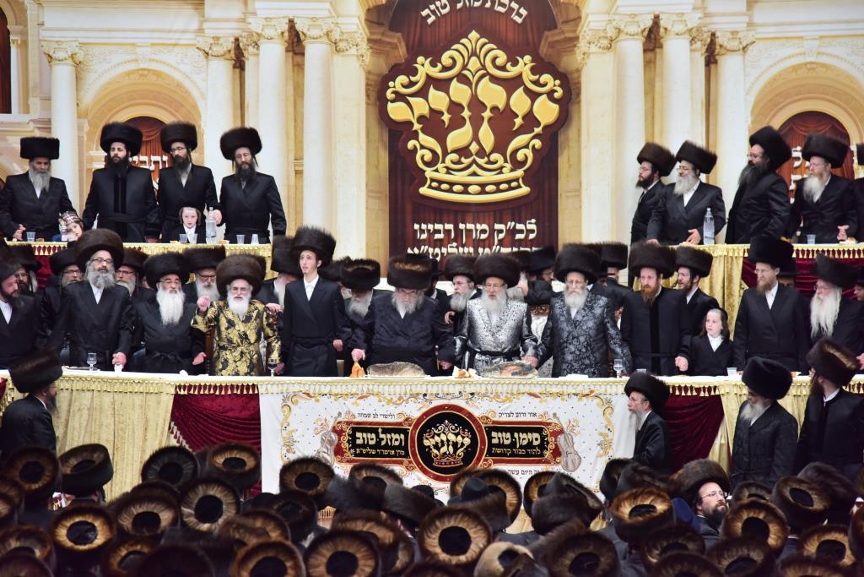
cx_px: 432
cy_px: 288
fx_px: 2880
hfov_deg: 17.1
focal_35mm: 120
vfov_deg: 11.4
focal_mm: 120
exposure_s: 1/250
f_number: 4
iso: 1250
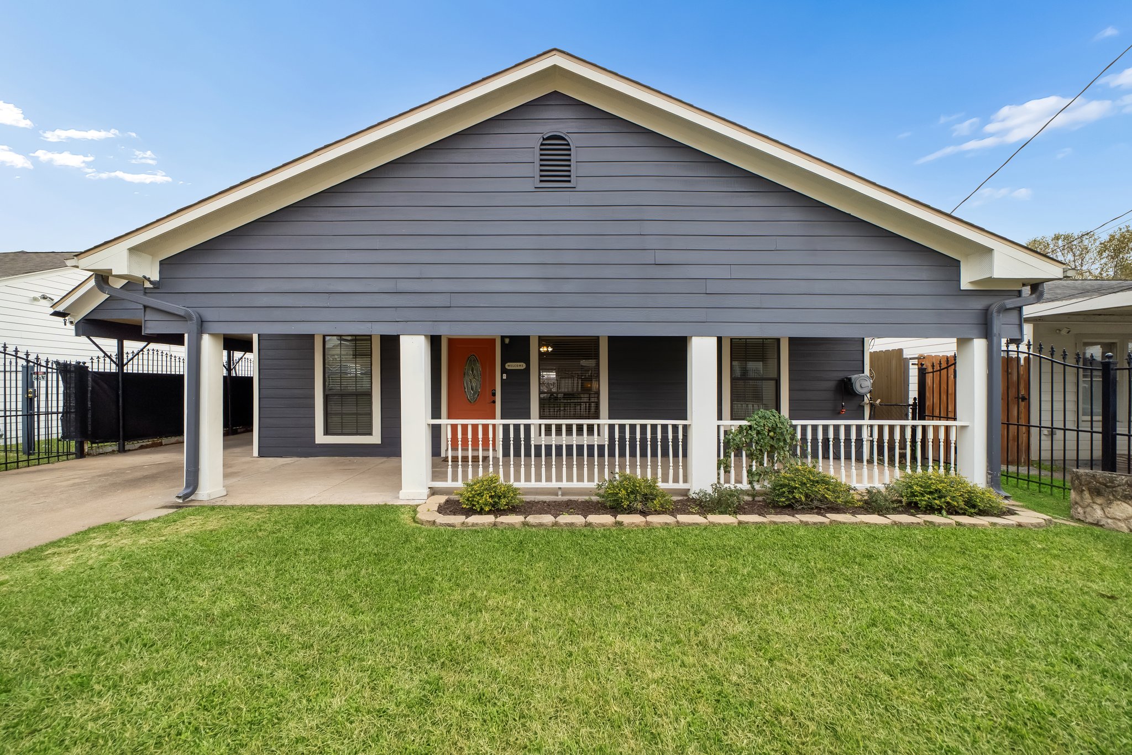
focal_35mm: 12
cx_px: 566
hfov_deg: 112.6
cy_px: 378
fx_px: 377
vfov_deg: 90.0
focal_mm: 12
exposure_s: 1/2500
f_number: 8
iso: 640
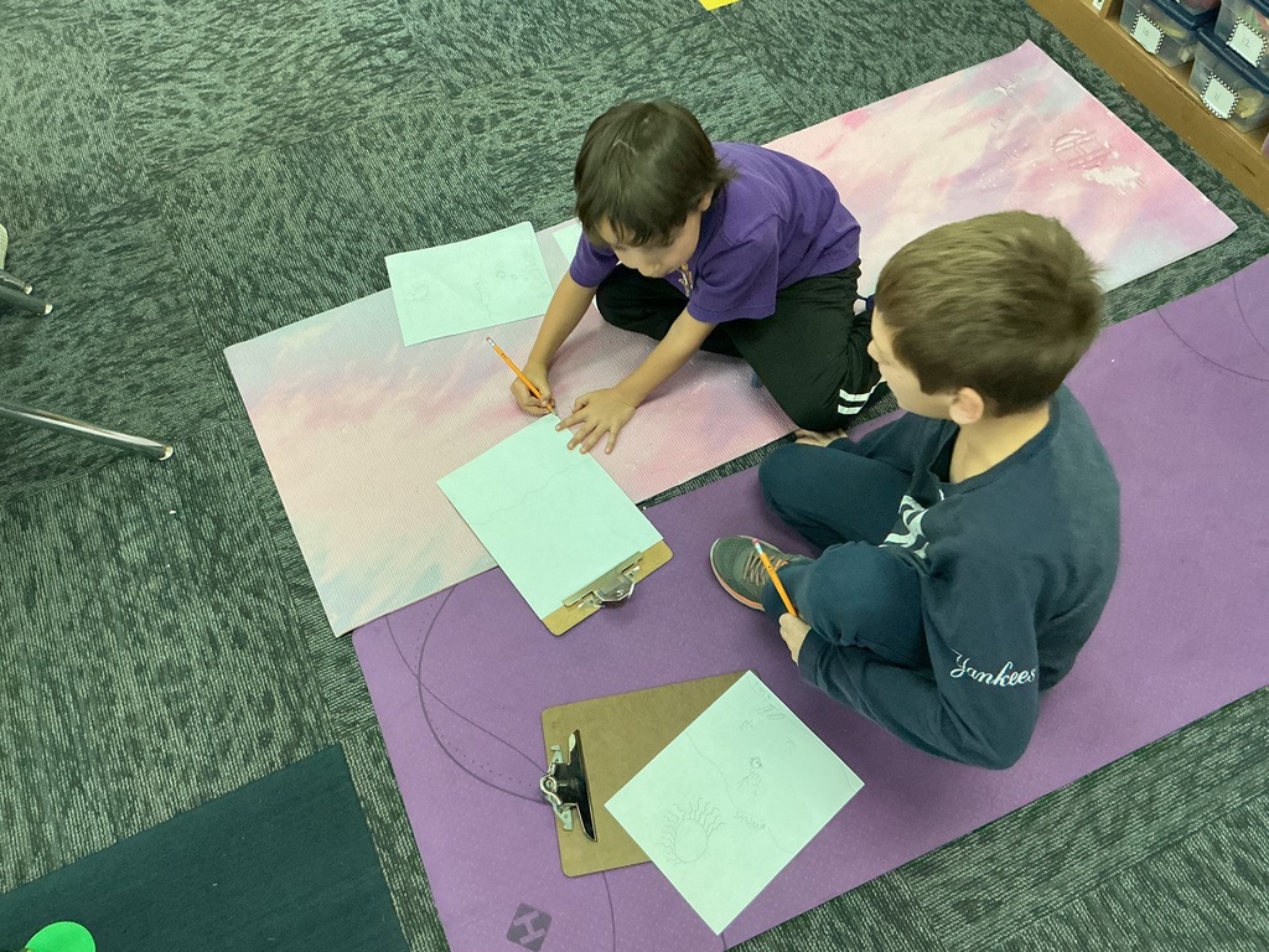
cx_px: 634
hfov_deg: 61.7
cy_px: 476
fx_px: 1063
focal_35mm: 29
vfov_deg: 48.2
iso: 200
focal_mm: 3
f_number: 1.8
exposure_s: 1/60
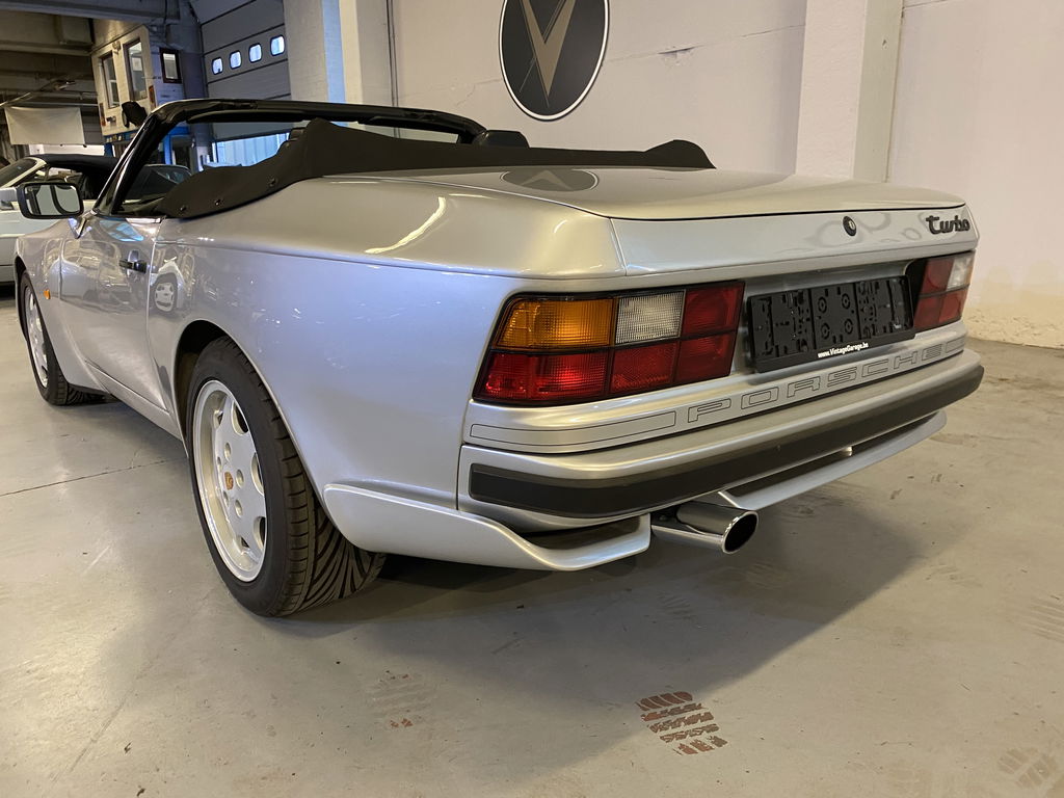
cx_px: 532
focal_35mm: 26
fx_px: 799
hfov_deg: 67.3
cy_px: 399
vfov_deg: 53.1
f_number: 1.8
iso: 250
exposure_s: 1/50
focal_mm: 4.25
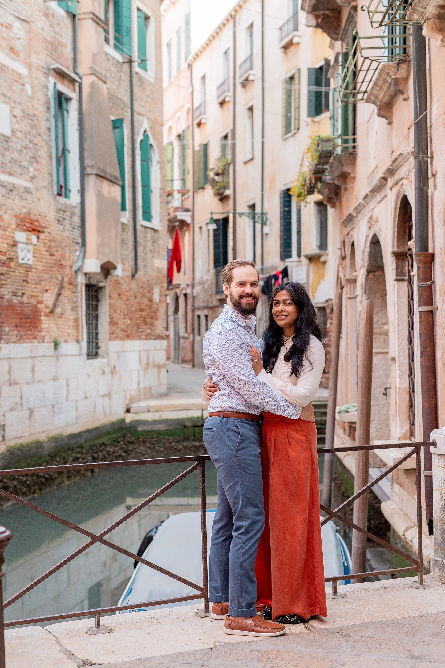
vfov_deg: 39.6
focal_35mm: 50
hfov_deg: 27.0
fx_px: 928
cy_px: 334
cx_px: 222
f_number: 4
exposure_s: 1/250
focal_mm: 50
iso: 400
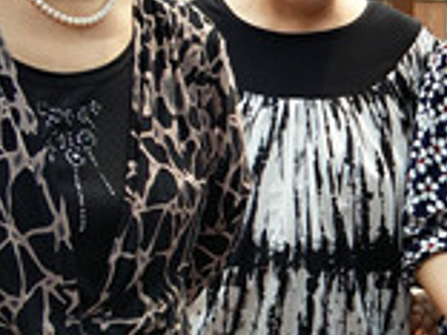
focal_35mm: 96
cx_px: 771
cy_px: 302
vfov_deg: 15.2
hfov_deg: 17.2
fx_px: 1240
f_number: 1.7
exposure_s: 1/983
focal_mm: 4.32
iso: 50
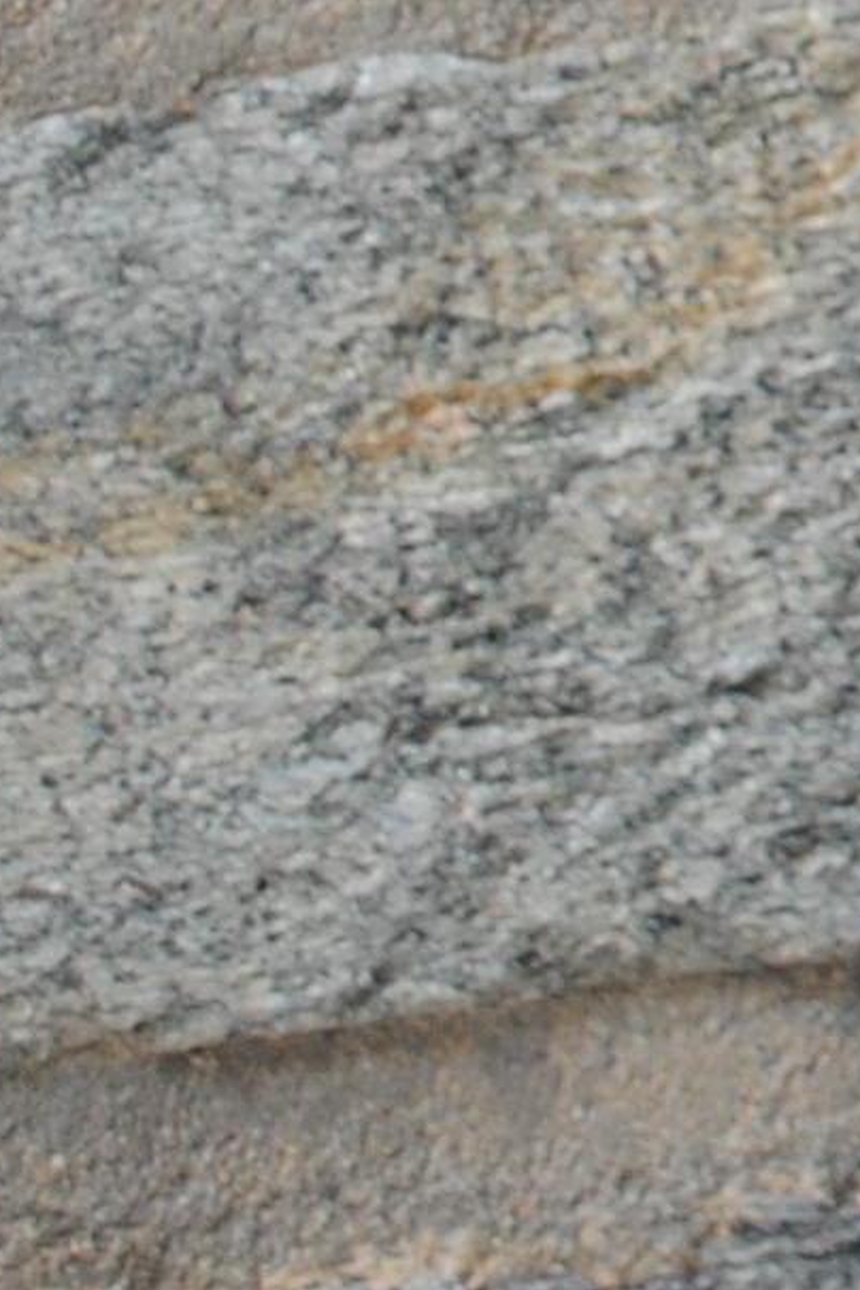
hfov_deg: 4.5
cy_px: -1330
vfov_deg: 6.9
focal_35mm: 288
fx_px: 10319
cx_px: 3102
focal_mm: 30
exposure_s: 1/30
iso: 250
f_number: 4.5
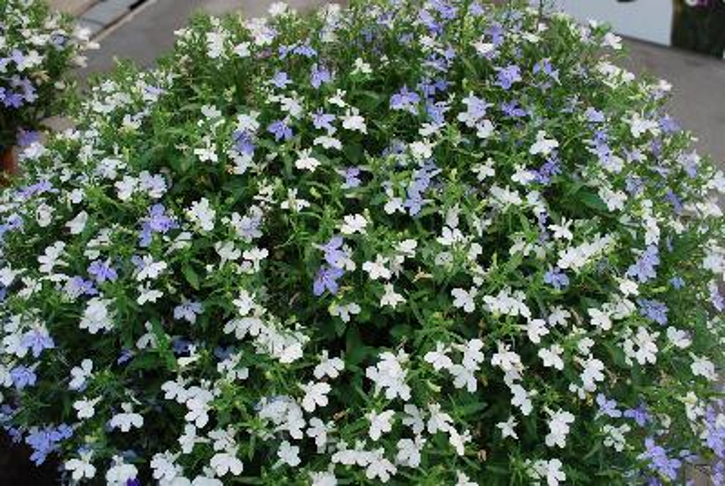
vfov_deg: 40.1
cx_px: 362
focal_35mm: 33
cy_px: 243
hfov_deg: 57.2
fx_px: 666
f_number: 5
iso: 200
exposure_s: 1/60
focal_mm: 22
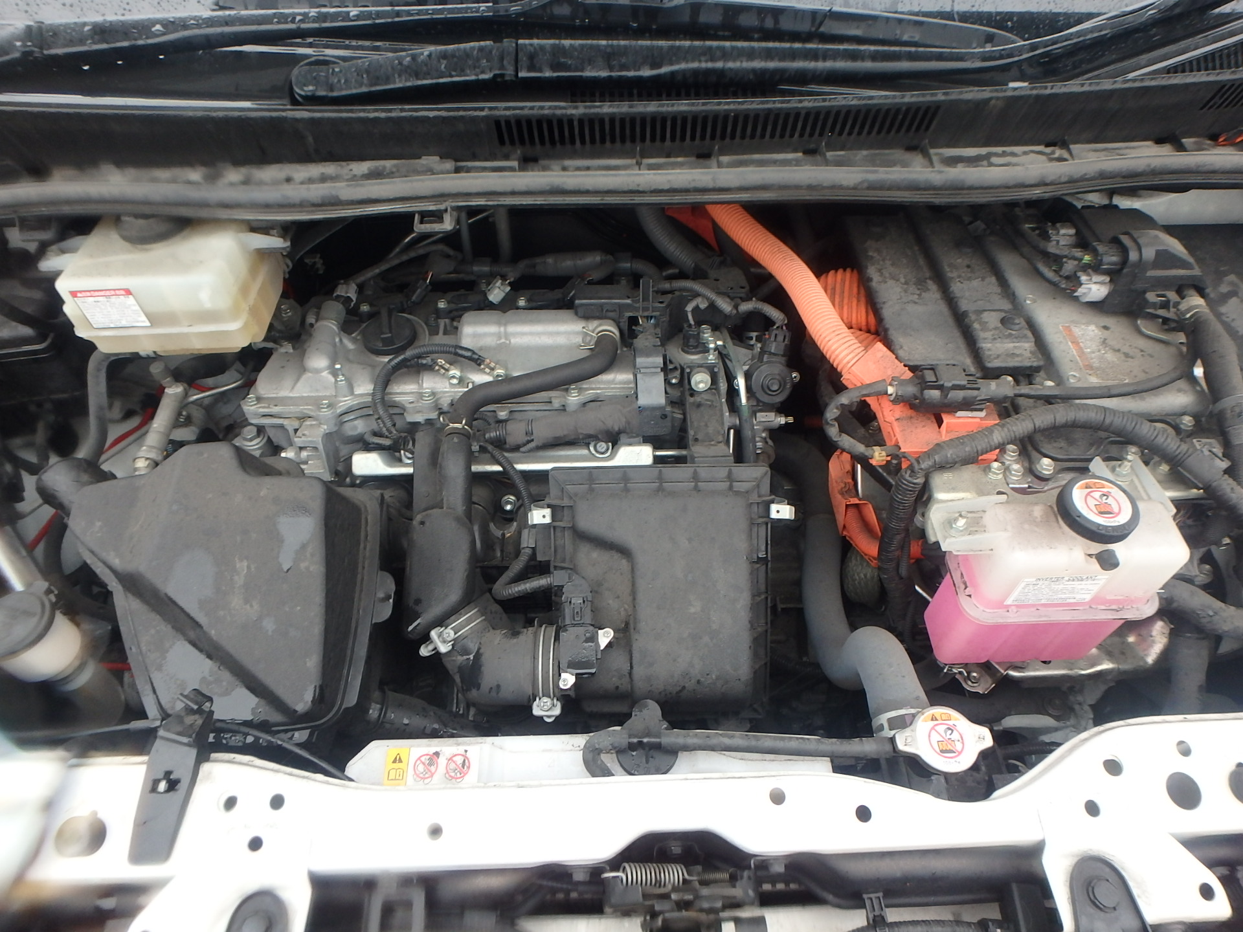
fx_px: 754
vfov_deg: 63.4
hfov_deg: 79.0
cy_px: 466
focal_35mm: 21
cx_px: 622
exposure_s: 1/60
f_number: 3.5
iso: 160
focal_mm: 3.7
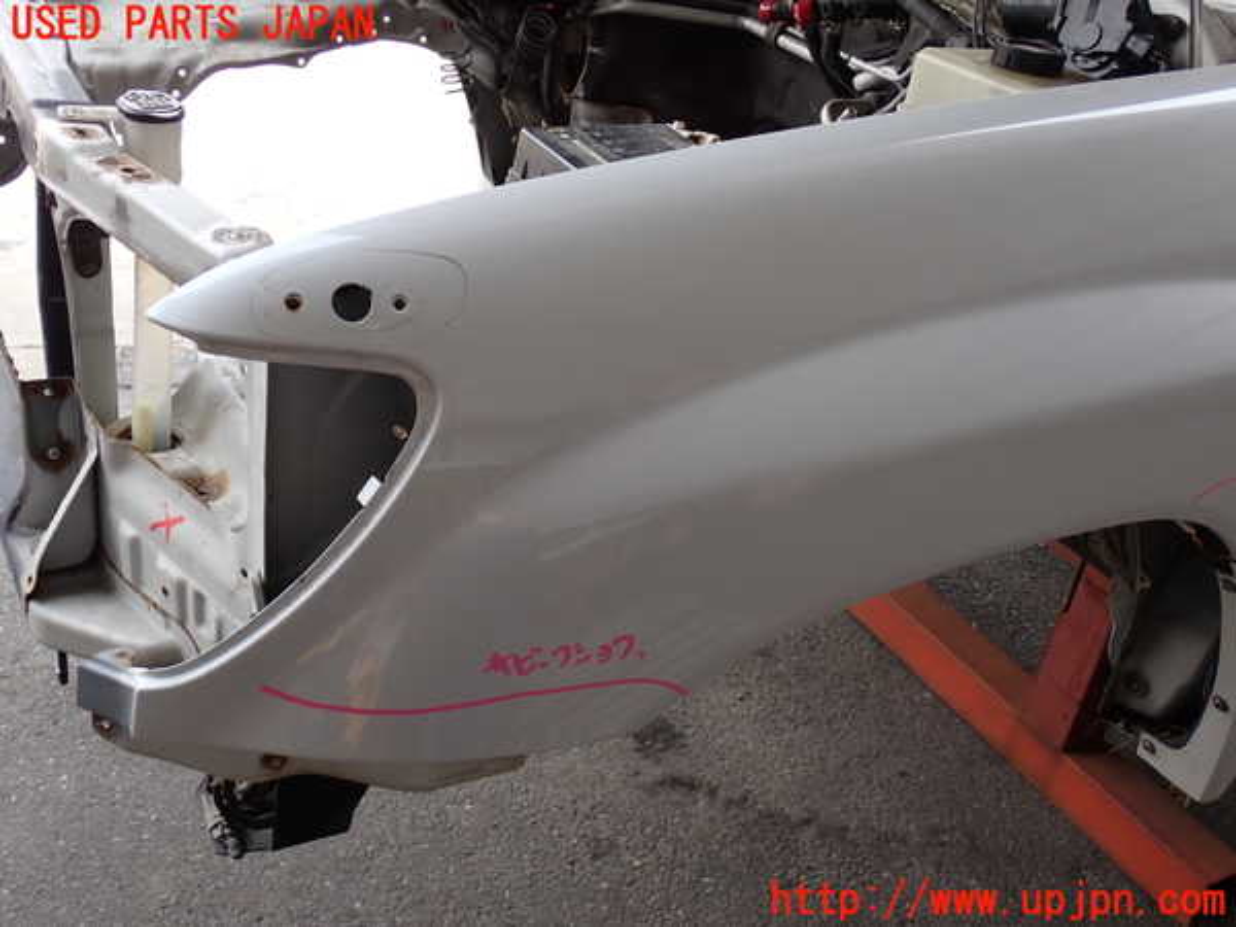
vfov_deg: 37.7
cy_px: 464
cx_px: 618
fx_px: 1357
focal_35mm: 38
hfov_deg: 49.0
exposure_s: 1/100
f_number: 3.5
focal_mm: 6.83
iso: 100
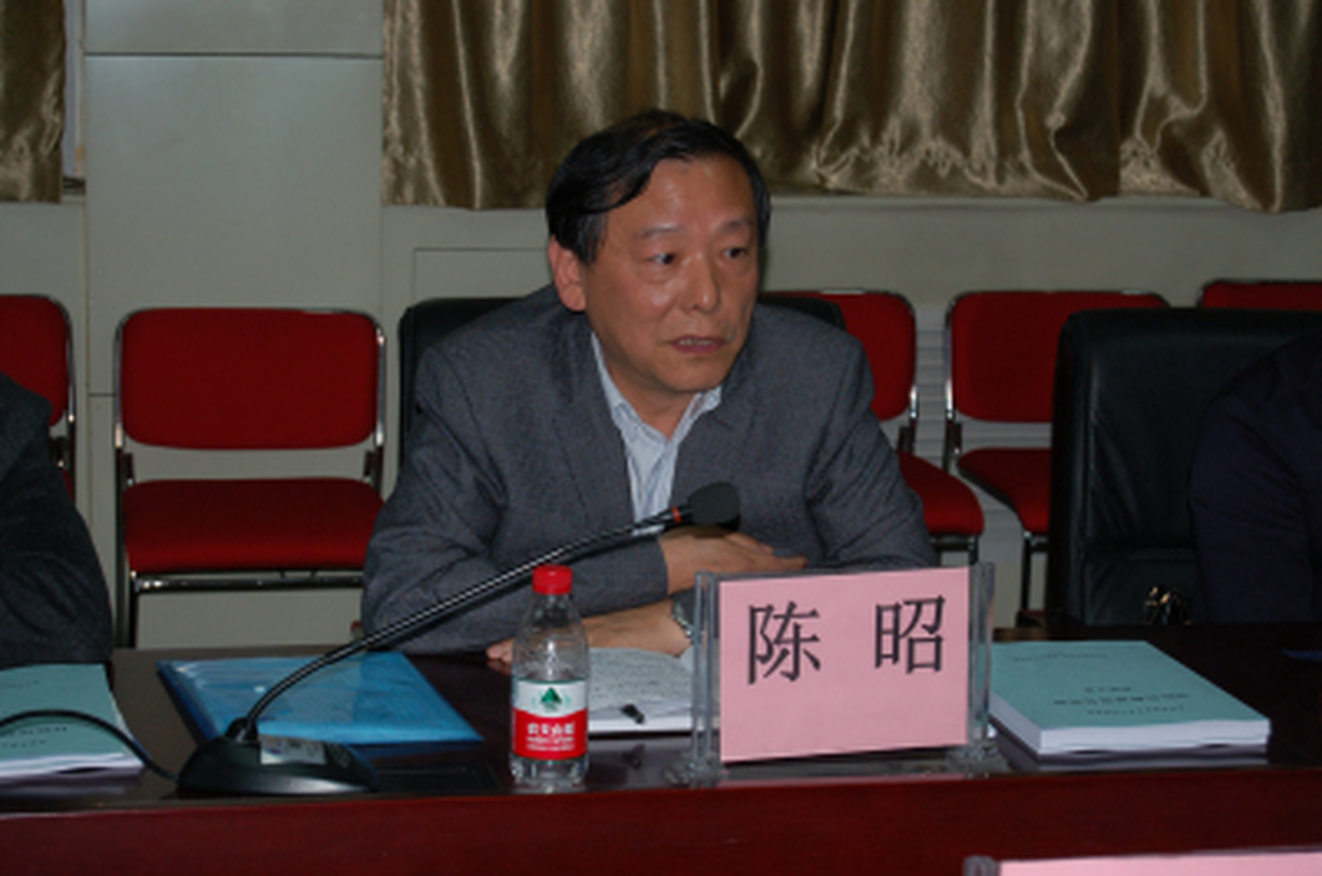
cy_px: 438
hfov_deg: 24.7
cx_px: 661
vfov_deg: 16.5
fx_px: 3024
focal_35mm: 82
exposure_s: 1/60
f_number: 5.6
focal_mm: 55
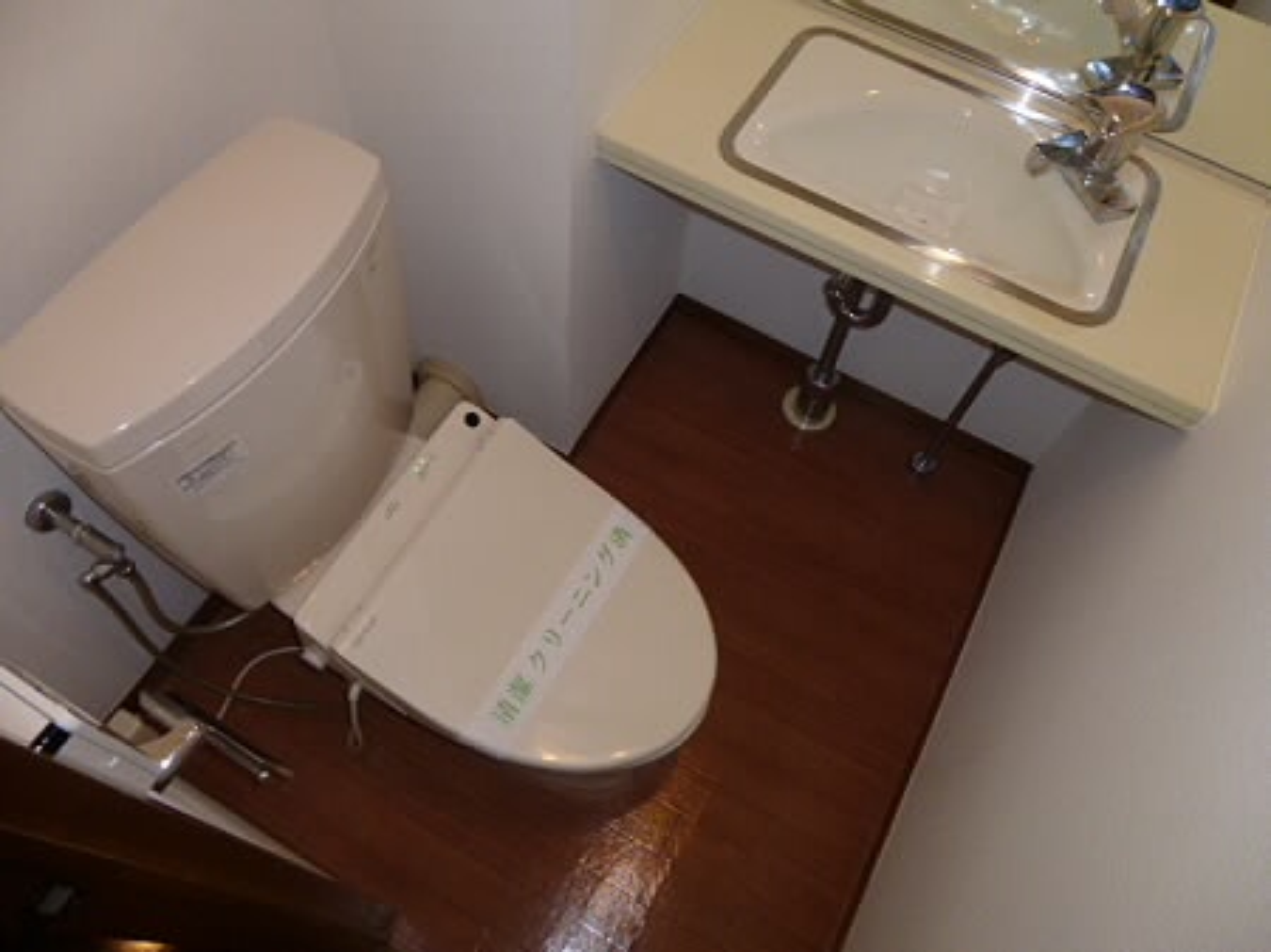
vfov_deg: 54.8
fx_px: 917
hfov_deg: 69.4
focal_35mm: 25
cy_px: 476
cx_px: 636
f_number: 3.1
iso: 200
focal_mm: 4.5
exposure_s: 1/60
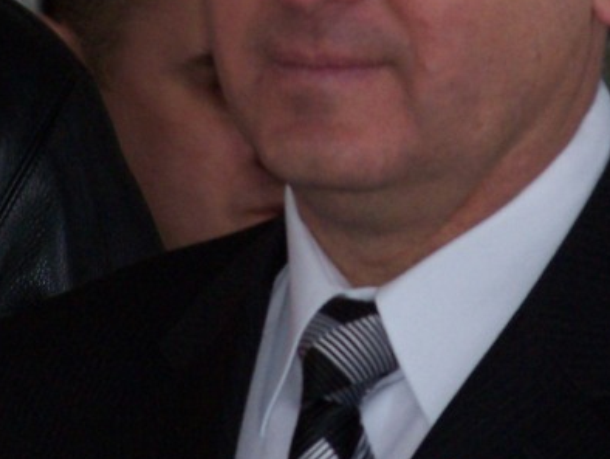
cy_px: 82
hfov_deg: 3.5
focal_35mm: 566
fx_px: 9980
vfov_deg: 2.6
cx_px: 358
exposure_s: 1/180
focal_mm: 36.2
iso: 140
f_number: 3.2
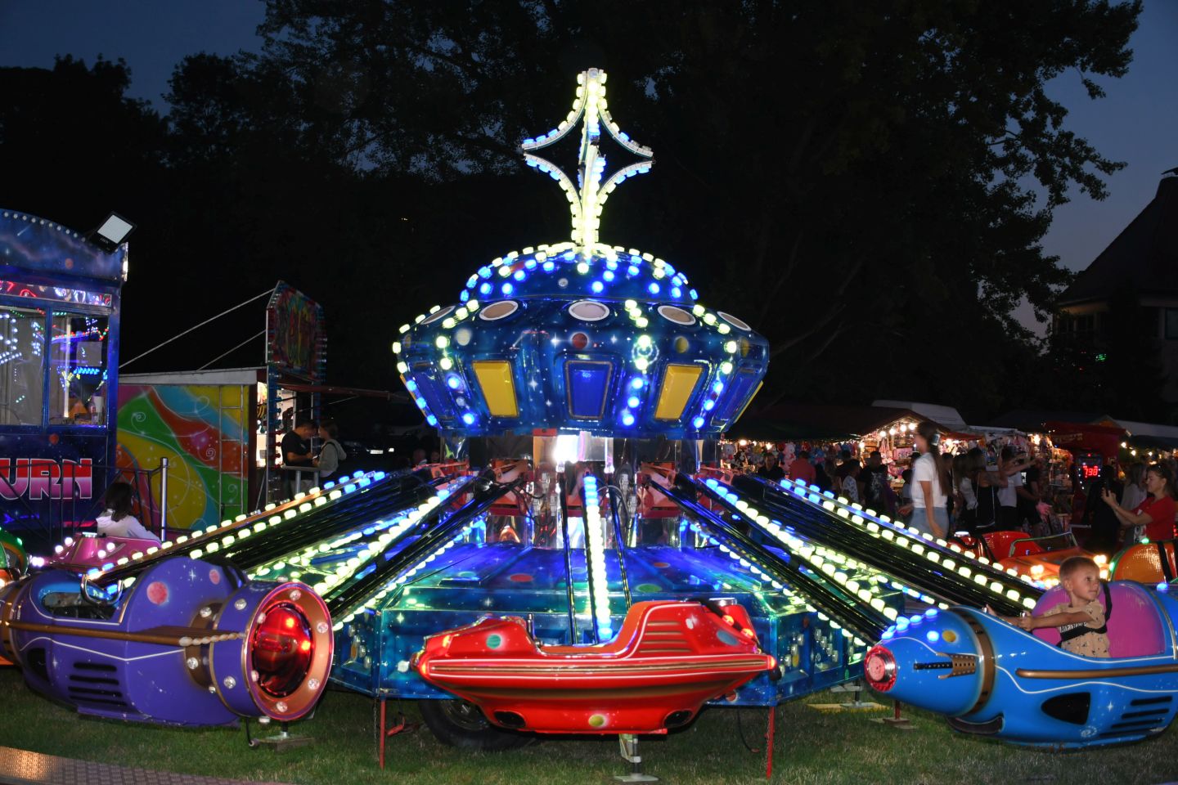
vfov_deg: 28.1
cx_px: 589
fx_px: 1571
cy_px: 392
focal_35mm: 48
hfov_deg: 41.1
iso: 500
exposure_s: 1/60
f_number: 4
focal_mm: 32
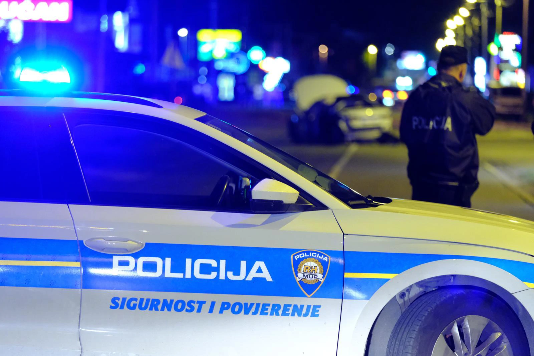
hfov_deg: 11.5
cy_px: 178
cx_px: 267
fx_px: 2655
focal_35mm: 179
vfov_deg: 7.7
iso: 5000
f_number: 2.8
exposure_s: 1/50
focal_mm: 119.2
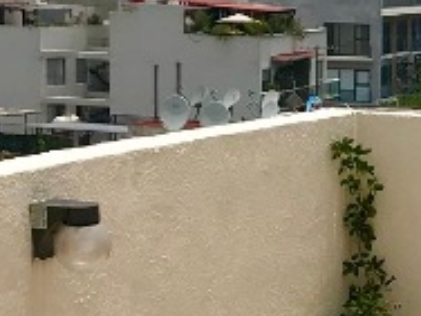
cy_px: 229
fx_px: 1934
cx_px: 528
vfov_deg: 9.3
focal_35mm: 159
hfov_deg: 12.1
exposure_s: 1/5051
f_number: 1.8
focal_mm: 3.99
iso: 20
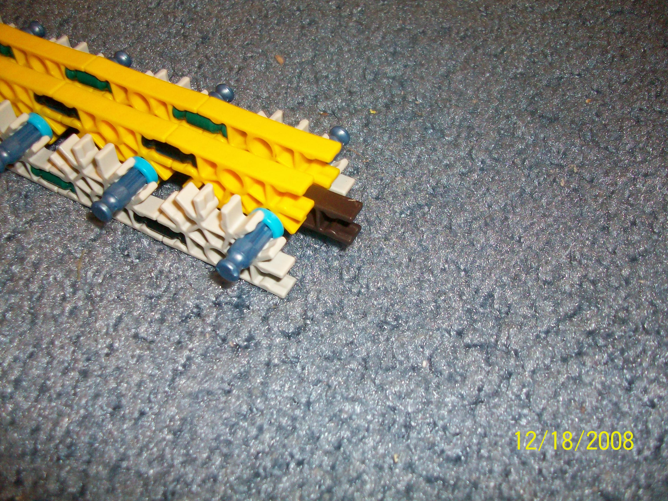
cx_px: 334
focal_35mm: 34
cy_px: 250
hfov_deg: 54.0
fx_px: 656
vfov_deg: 41.8
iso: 160
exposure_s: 1/60
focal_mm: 5.7
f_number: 2.8
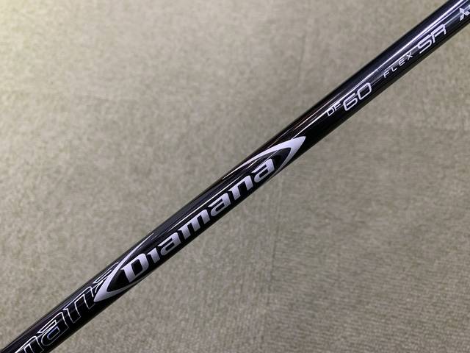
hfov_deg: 67.3
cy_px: 176
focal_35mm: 26
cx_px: 235
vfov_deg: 53.1
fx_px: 353
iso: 160
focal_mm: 4.25
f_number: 1.8
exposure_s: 1/60
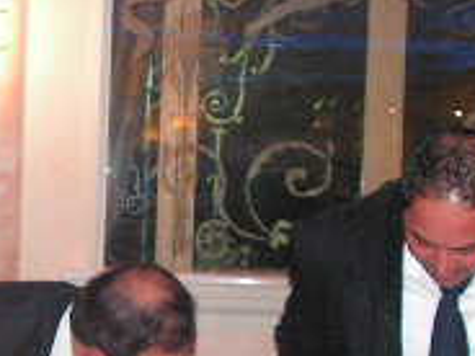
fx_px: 1715
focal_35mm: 125
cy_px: 405
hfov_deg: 15.7
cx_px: 137
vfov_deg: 11.7
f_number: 3.2
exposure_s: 1/40
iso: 200
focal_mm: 6
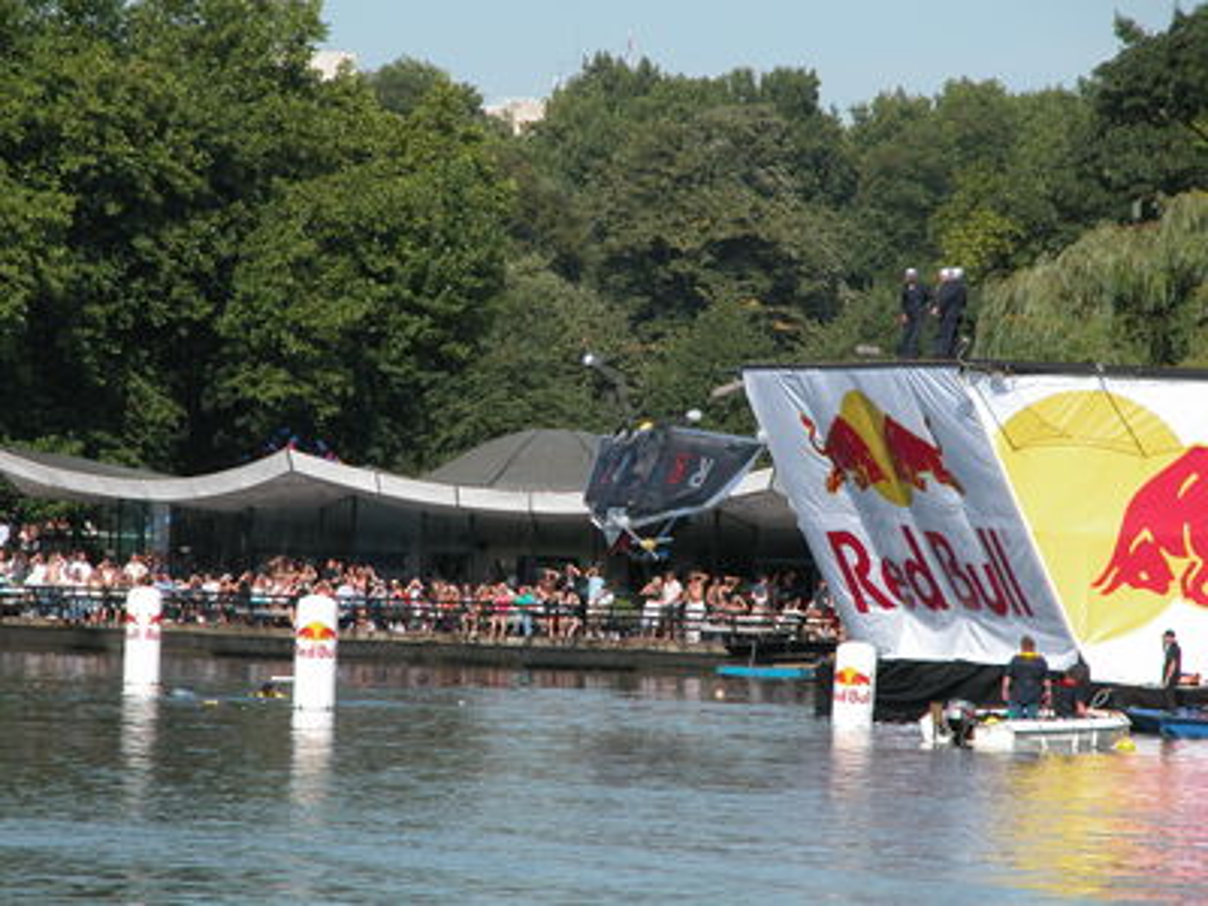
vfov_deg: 5.3
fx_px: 9771
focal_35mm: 280
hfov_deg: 7.1
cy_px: 453
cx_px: 604
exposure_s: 1/379
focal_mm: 71.2
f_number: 5.9
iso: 100
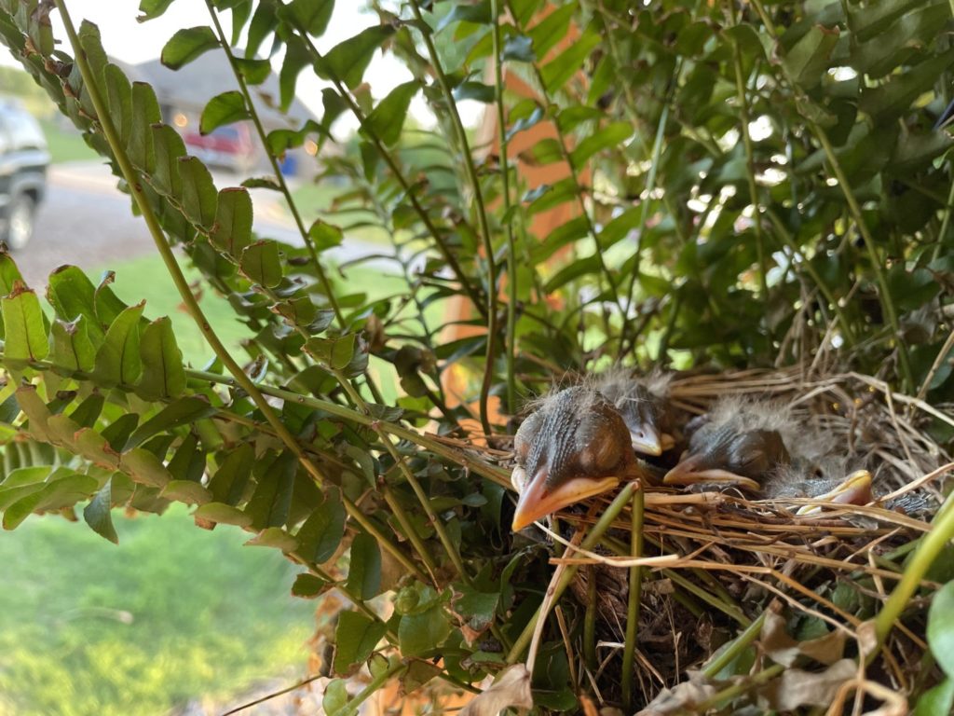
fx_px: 717
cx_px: 477
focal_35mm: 26
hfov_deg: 67.3
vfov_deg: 53.1
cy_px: 358
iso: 125
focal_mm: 4.2
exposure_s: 1/121
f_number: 1.6
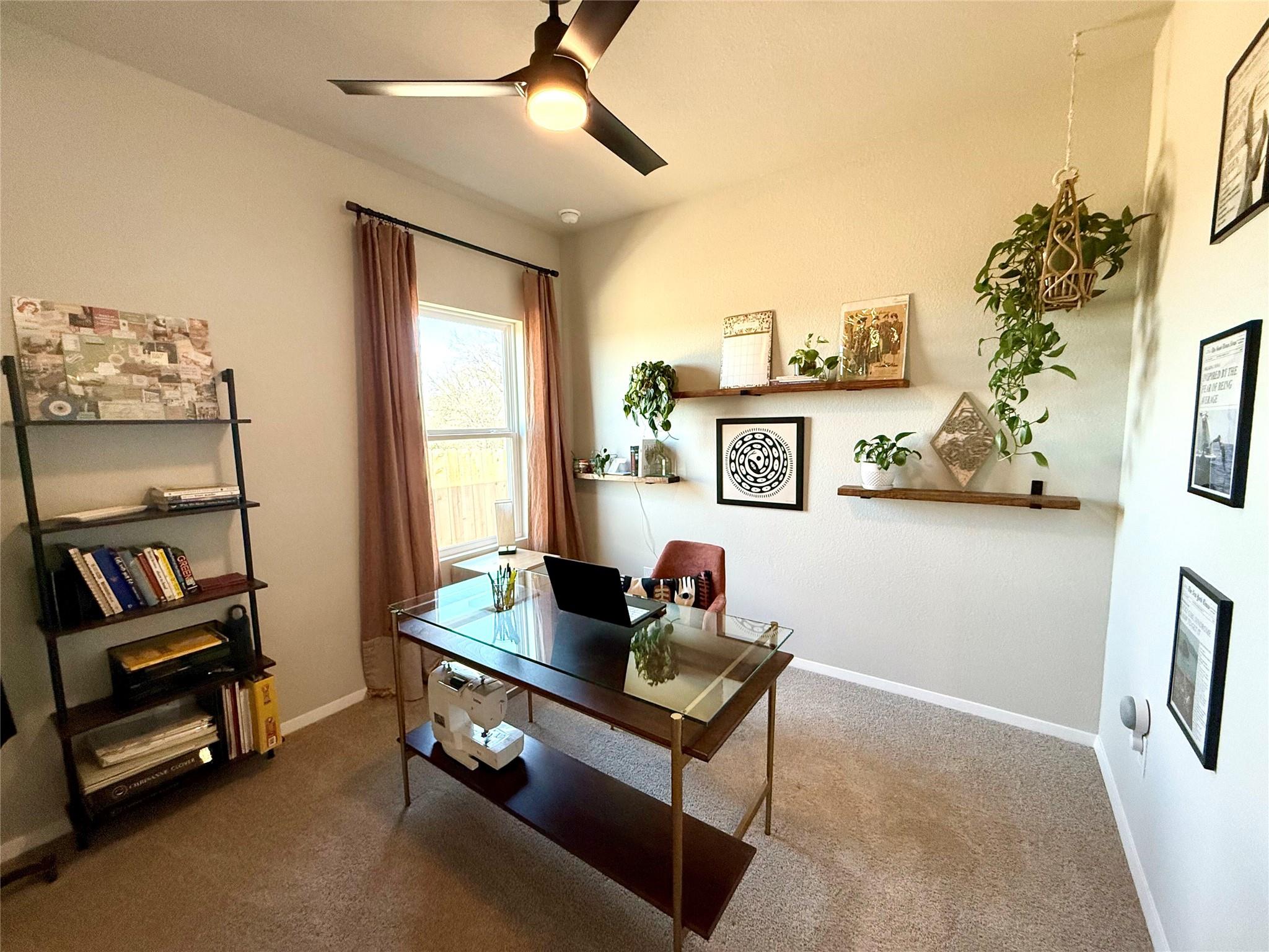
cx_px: 634
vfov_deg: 85.7
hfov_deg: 102.1
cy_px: 476
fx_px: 513
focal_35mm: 14
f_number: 2.2
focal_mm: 2.22
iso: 250
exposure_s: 1/120
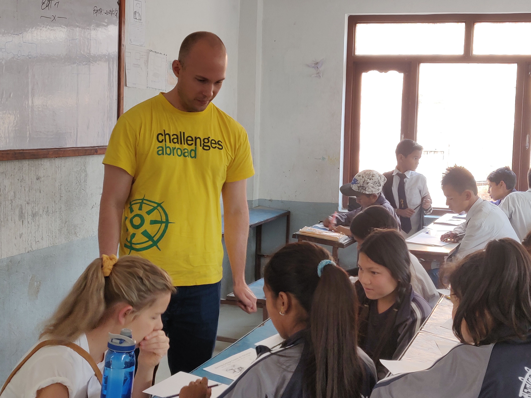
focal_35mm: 25
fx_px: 383
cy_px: 199
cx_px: 266
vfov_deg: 54.9
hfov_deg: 69.4
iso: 100
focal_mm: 4.25
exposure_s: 1/33
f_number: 1.7
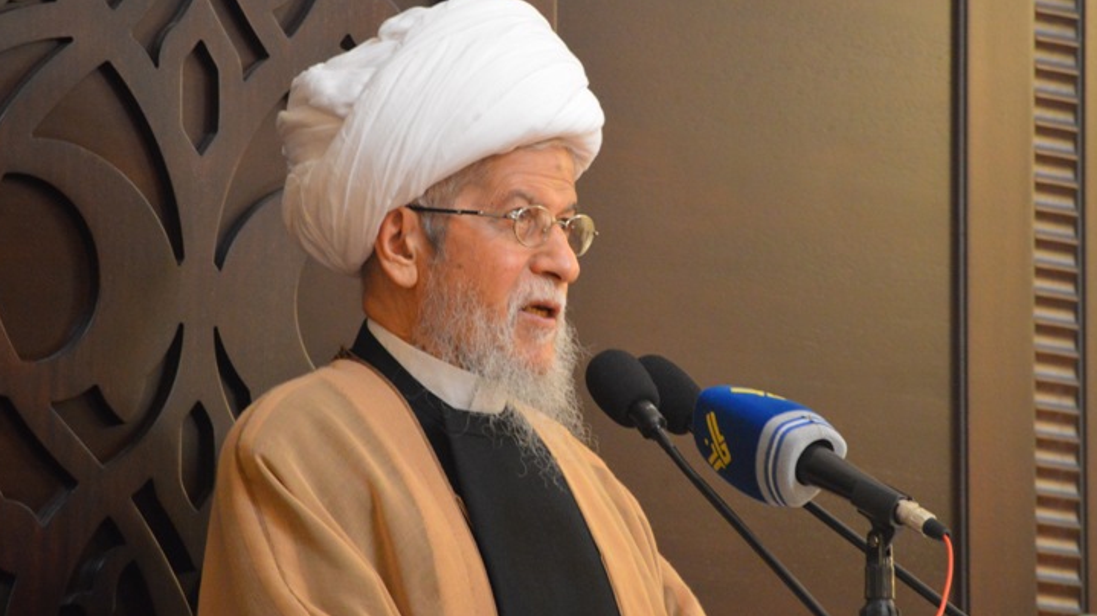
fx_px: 8637
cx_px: 543
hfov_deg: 7.3
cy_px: 244
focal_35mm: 297
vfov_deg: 4.1
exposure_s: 1/80
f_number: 5.3
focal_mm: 170
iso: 3200
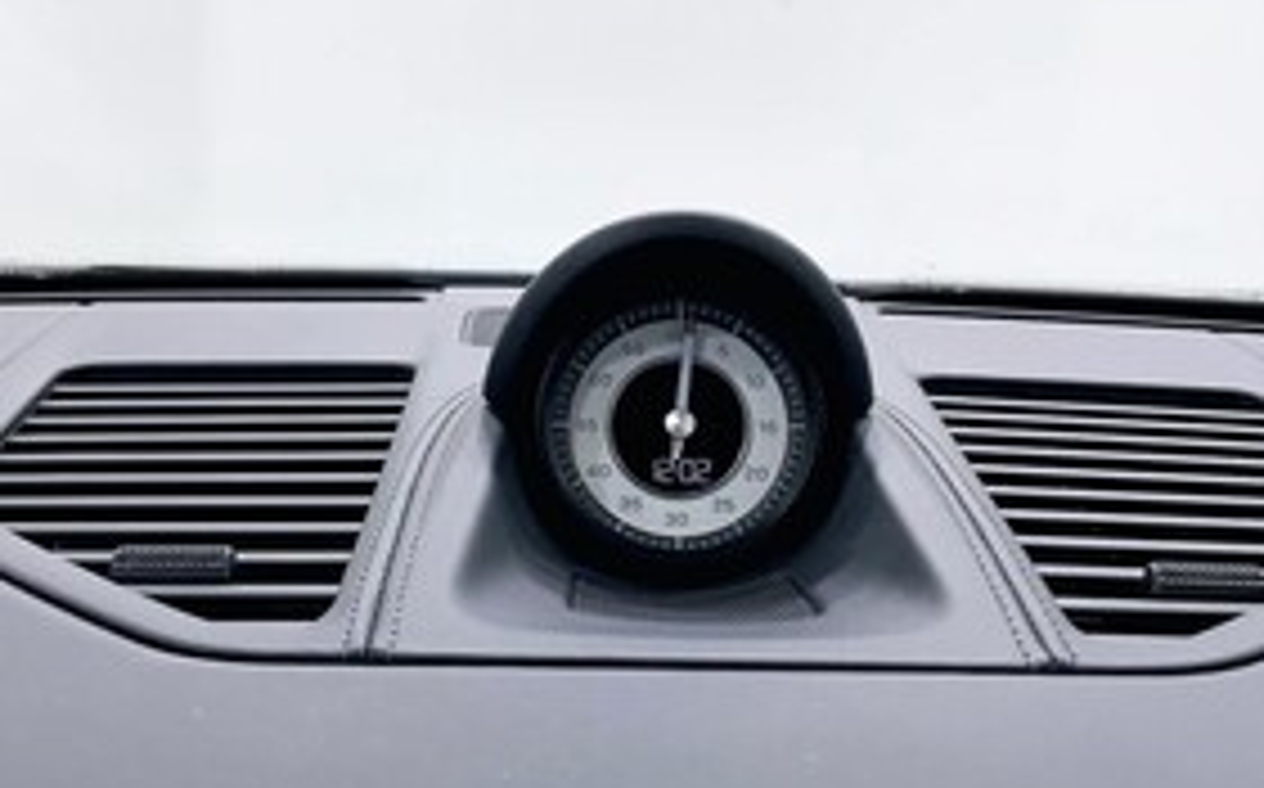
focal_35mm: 46
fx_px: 1583
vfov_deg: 27.9
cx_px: 657
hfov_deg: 43.5
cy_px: 371
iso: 16
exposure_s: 1/131
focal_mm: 3
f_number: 1.8
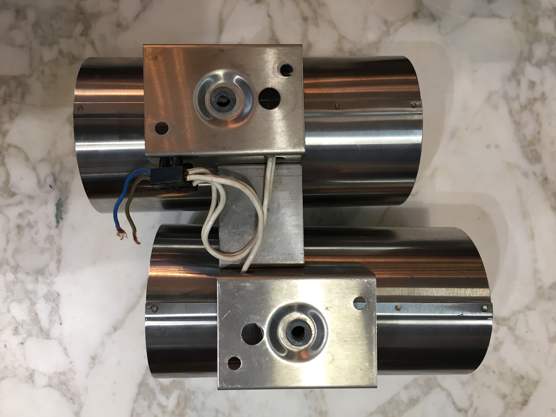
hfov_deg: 61.7
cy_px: 208
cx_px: 278
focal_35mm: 29
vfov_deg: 48.2
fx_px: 466
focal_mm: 4.15
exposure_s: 1/33
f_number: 2.2
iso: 64
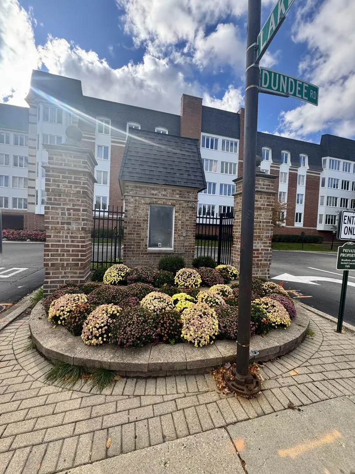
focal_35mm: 14
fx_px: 191
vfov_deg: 102.1
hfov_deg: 85.7
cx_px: 178
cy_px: 237
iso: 40
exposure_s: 1/428
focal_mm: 2.22
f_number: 2.2
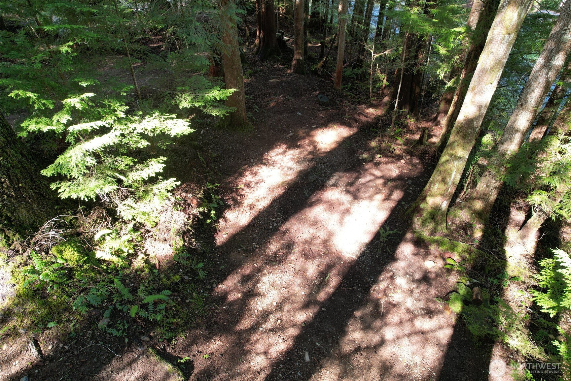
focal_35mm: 22
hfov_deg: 78.6
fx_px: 349
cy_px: 190
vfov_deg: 57.2
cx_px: 286
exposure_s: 1/40
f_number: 2.8
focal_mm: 8.38
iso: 100
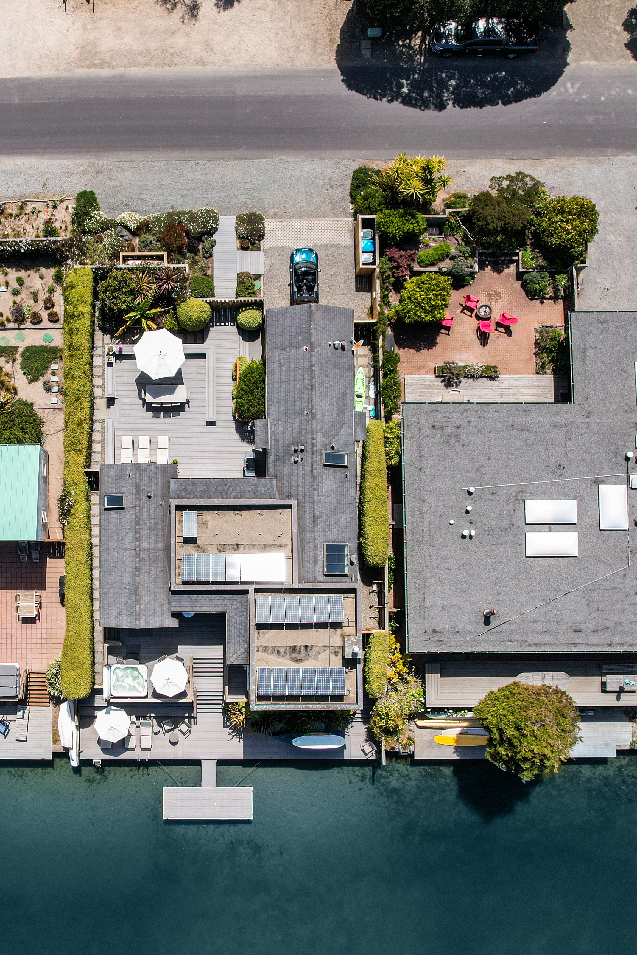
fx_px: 903
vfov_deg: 55.8
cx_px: 182
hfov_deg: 38.2
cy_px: 484
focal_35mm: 34
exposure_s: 1/1600
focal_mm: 8.38
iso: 120
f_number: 2.8
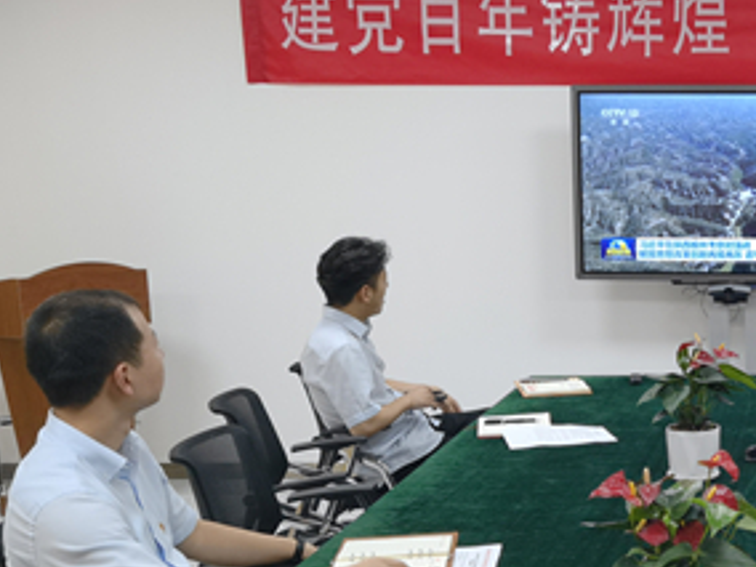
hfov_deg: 31.0
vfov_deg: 25.5
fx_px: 1245
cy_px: 386
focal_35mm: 57
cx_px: 780
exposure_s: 1/50
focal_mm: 6.67
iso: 100
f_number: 1.9
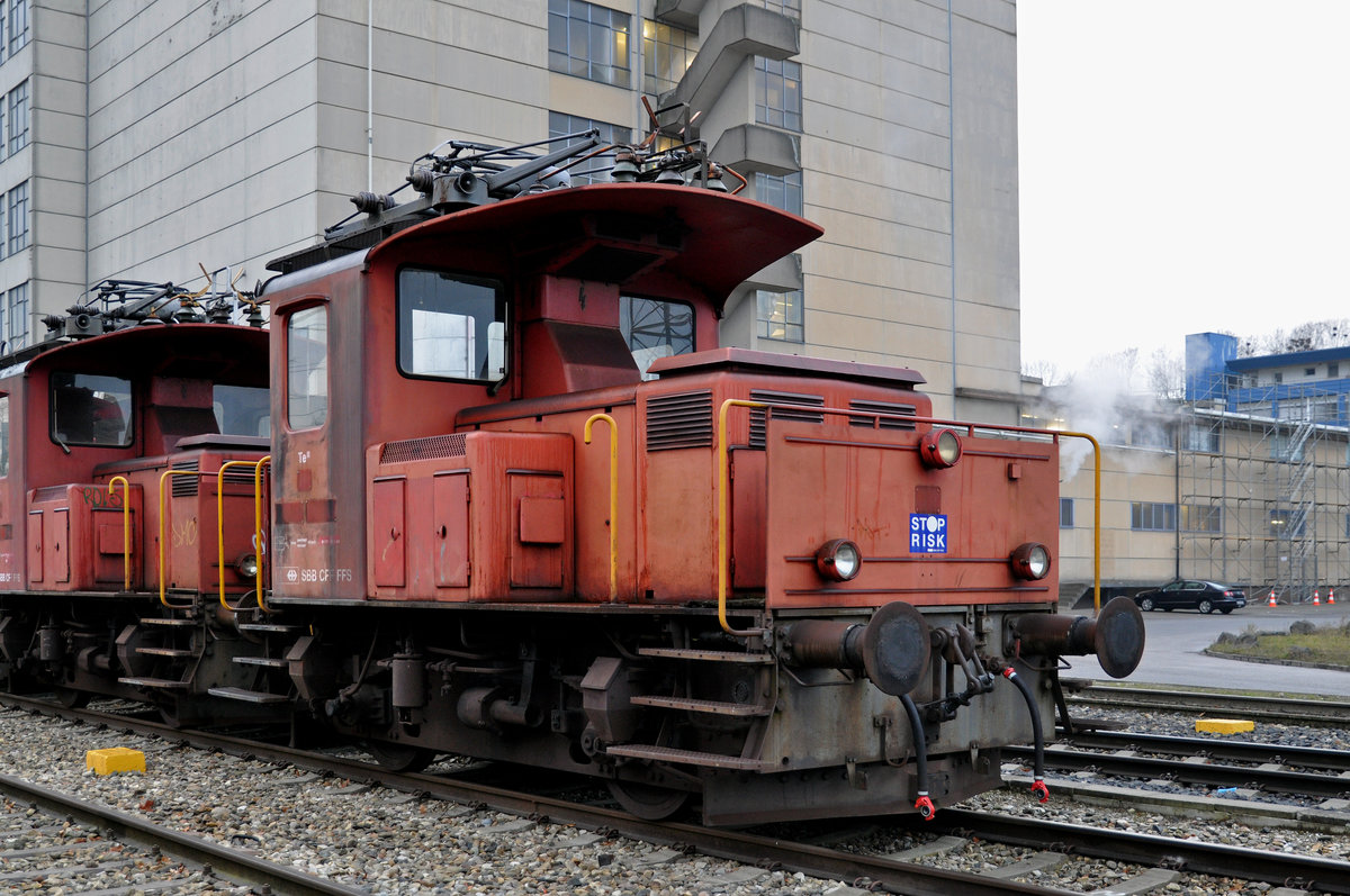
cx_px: 675
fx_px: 1461
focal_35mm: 39
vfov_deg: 34.1
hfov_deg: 49.6
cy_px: 448
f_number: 2.8
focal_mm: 26
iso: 500
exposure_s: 1/30
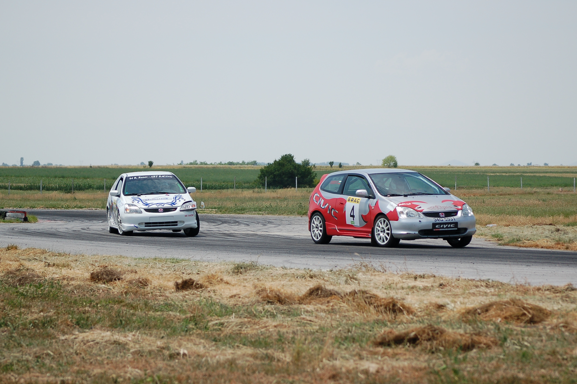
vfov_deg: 10.0
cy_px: 203
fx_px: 2188
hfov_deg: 15.0
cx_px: 288
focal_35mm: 137
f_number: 5
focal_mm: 75
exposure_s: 1/1250
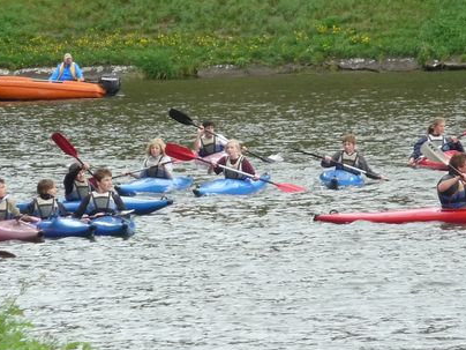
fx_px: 6583
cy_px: 120
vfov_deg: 3.0
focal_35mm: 489
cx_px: 260
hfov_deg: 4.1
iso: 250
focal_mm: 39.2
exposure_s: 1/200
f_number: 4.9
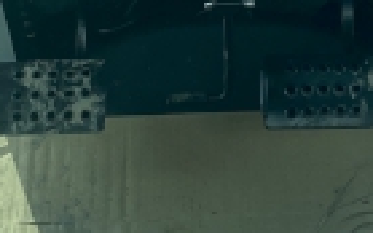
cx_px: 319
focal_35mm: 159
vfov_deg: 8.0
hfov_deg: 13.1
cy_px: -150
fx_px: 1617
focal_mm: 4.25
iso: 32
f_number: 1.8
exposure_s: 1/864
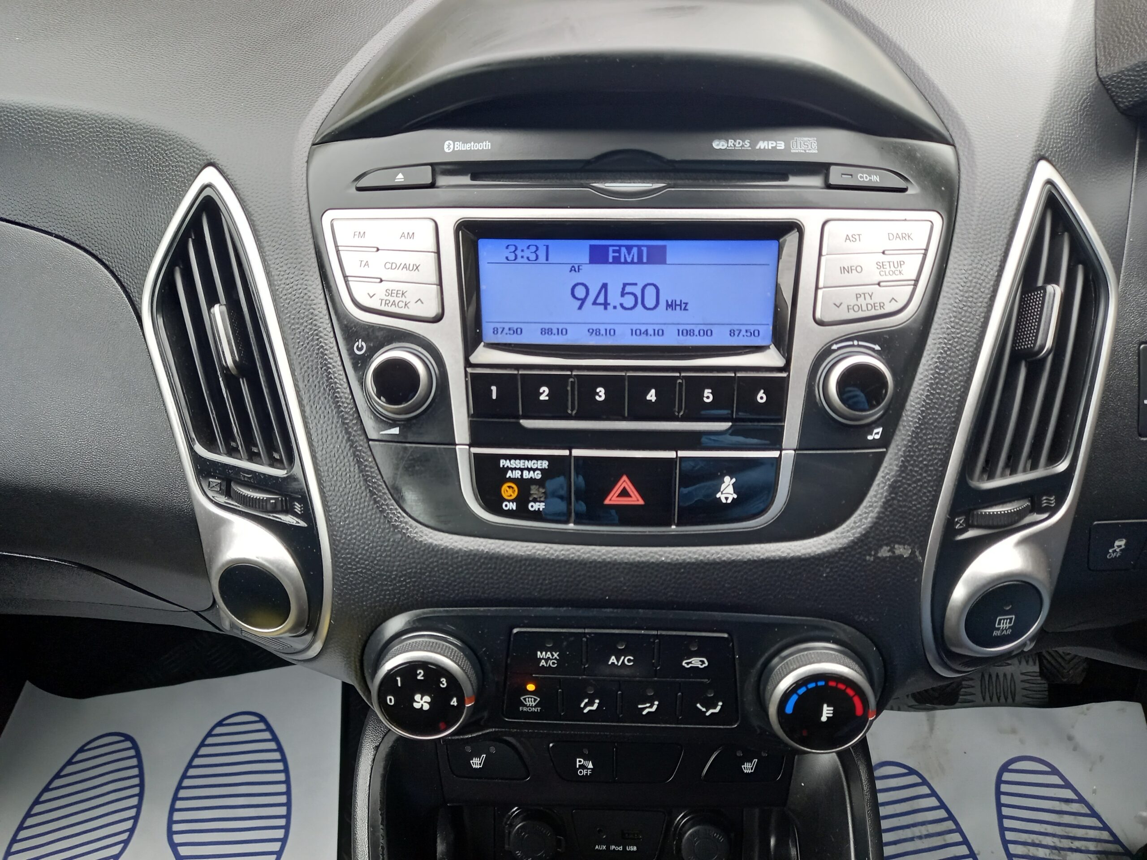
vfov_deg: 54.9
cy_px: 430
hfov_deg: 69.4
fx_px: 828
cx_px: 574
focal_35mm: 25
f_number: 2
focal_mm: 4.6
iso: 160
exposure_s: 1/40
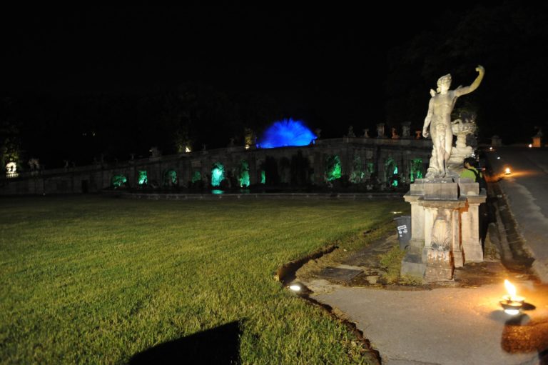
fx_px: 335
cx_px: 274
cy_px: 182
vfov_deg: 57.2
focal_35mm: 22
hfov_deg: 78.6
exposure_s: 1/4
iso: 2500
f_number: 3.2
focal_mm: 22
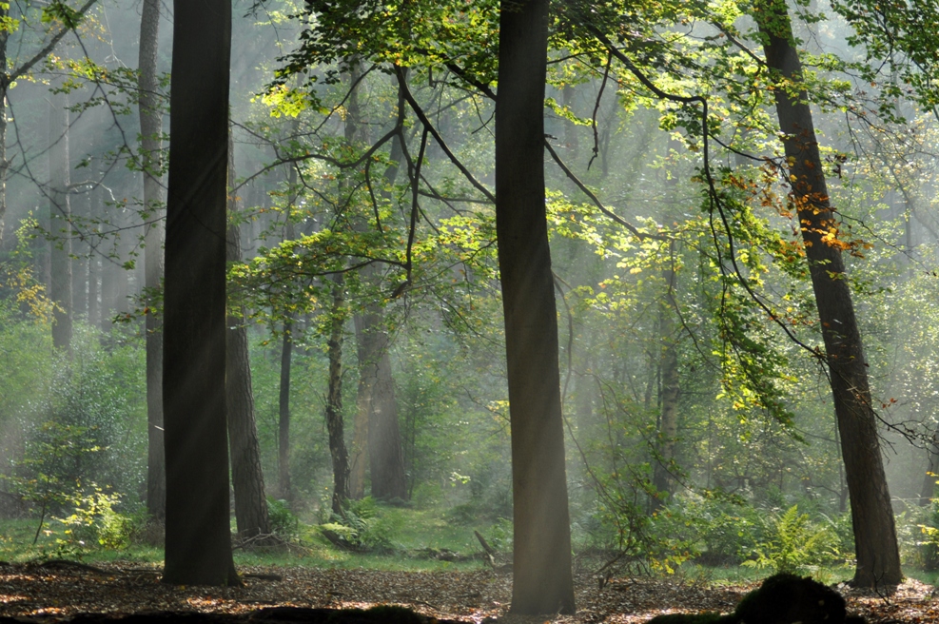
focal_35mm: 105
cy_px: 312
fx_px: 2736
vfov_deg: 13.0
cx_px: 470
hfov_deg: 19.5
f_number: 4
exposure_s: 1/100
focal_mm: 70
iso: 200
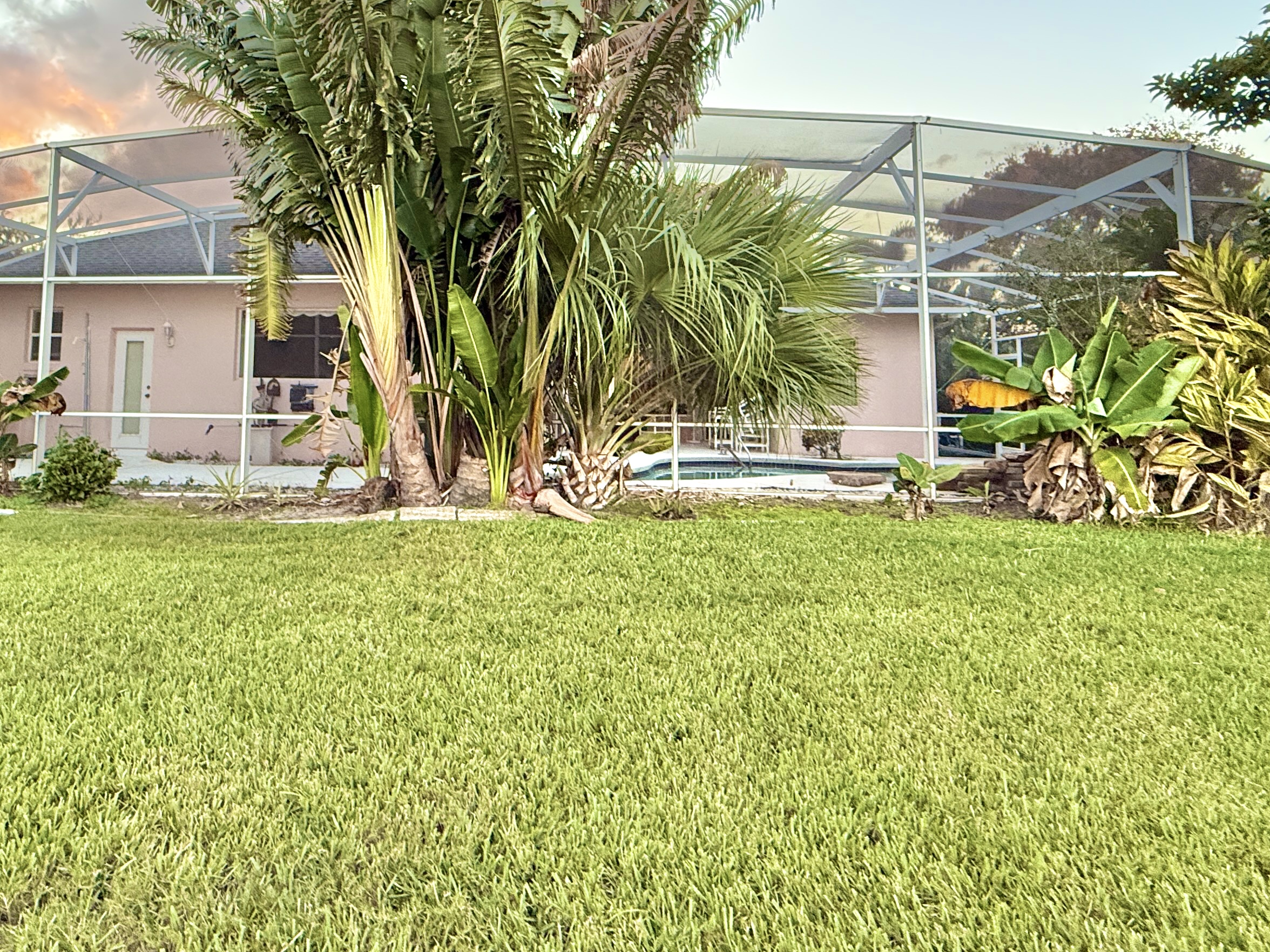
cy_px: 305
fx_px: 881
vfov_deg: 55.4
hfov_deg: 70.4
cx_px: 475
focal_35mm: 24
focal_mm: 2.22
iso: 250
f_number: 2.2
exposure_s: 1/99
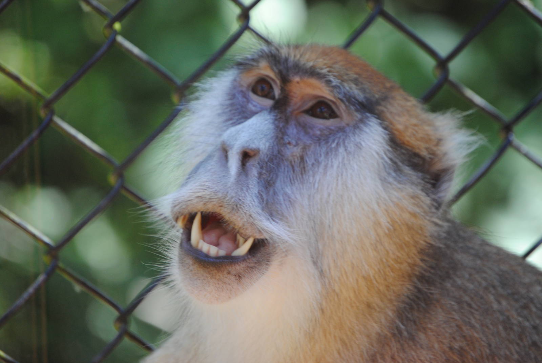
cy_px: 182
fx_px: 4522
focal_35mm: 300
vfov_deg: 4.6
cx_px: 271
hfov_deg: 6.9
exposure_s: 1/100
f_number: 5.6
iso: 400
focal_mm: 200
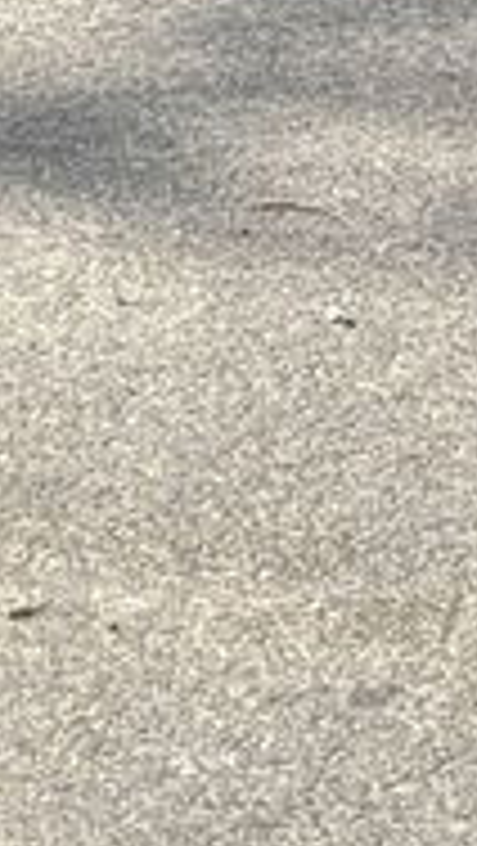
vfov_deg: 7.1
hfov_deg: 4.2
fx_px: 6397
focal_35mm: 285
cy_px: -1148
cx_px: -652
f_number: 1.78
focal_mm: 6.76
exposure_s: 1/1403
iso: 64
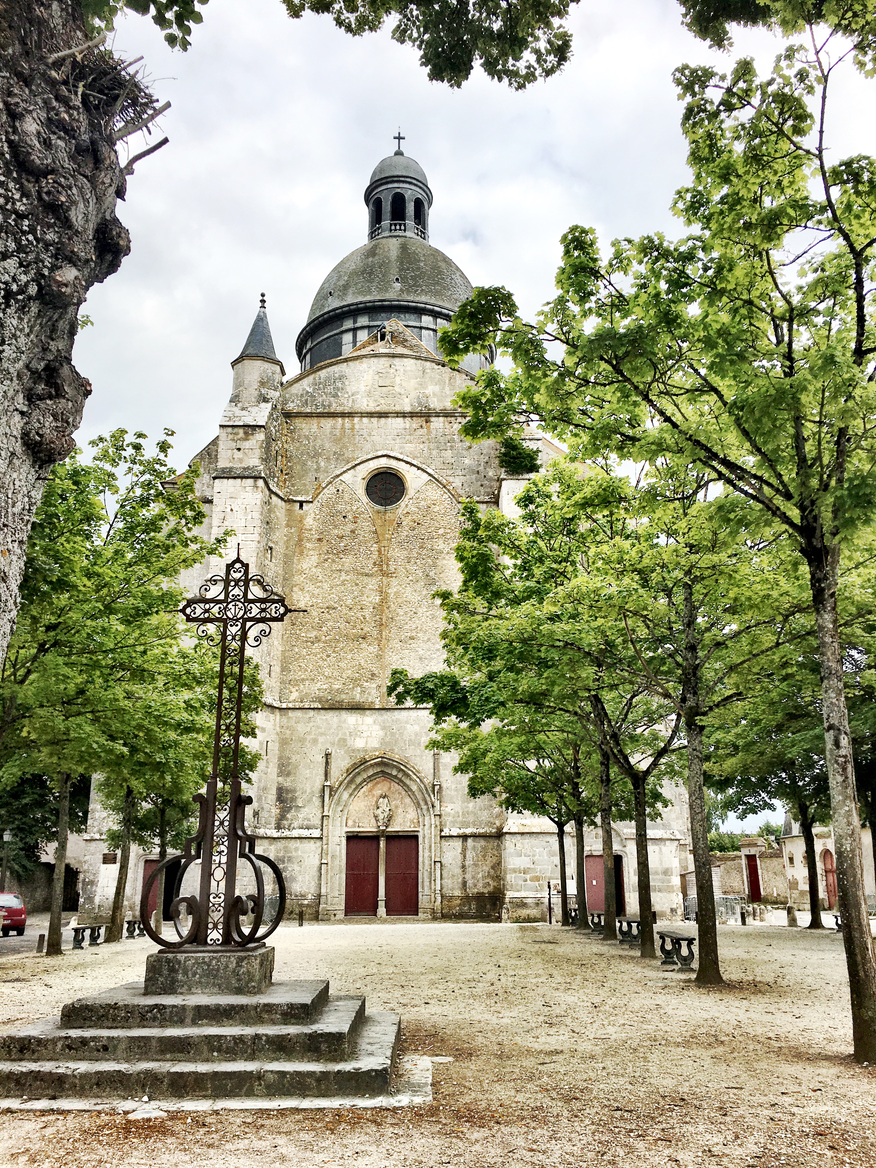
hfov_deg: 48.2
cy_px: 584
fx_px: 979
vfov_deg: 61.7
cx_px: 438
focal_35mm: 29
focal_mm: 4.15
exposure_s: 1/950
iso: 25
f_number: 2.2
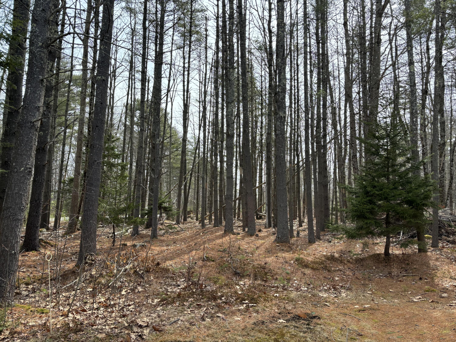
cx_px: 228
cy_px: 171
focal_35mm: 26
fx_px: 343
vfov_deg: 53.1
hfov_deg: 67.3
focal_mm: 5.96
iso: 50
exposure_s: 1/918
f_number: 1.6
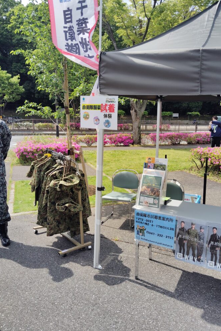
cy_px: 167
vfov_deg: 61.9
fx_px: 276
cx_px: 126
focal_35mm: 30
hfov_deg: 43.5
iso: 50
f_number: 1.8
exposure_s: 1/649
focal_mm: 4.22
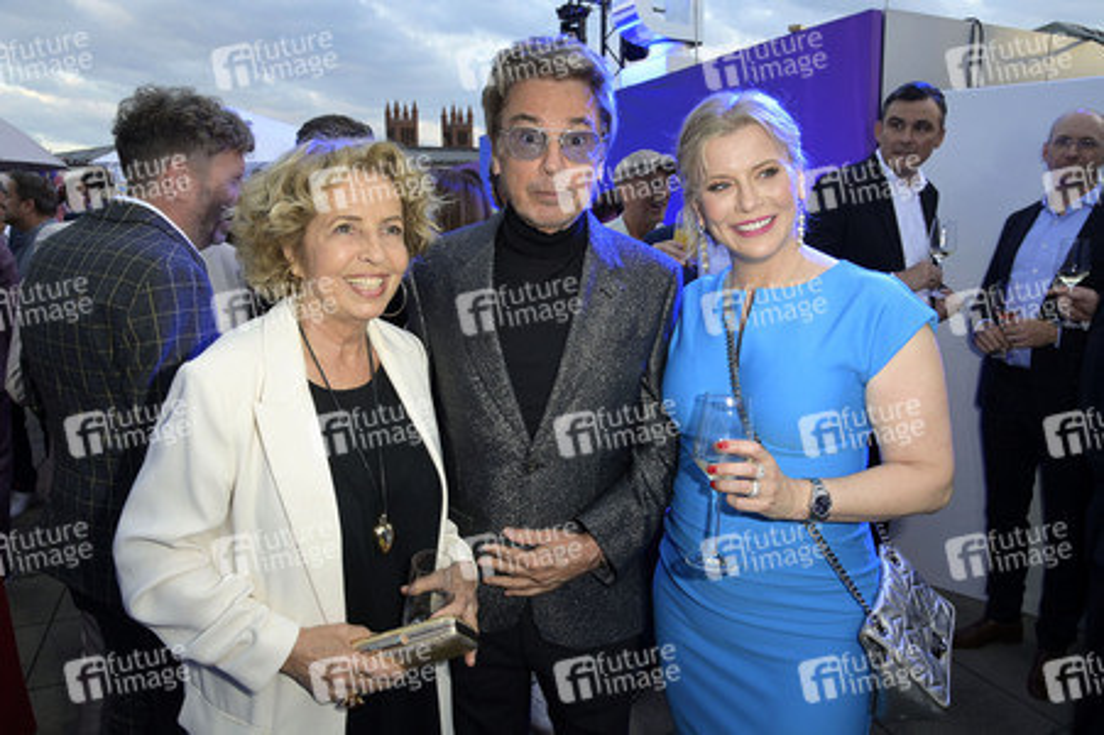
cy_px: 368
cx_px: 552
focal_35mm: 24
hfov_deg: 73.8
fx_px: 735
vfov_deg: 53.1
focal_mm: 24
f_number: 8
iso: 640
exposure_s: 1/60
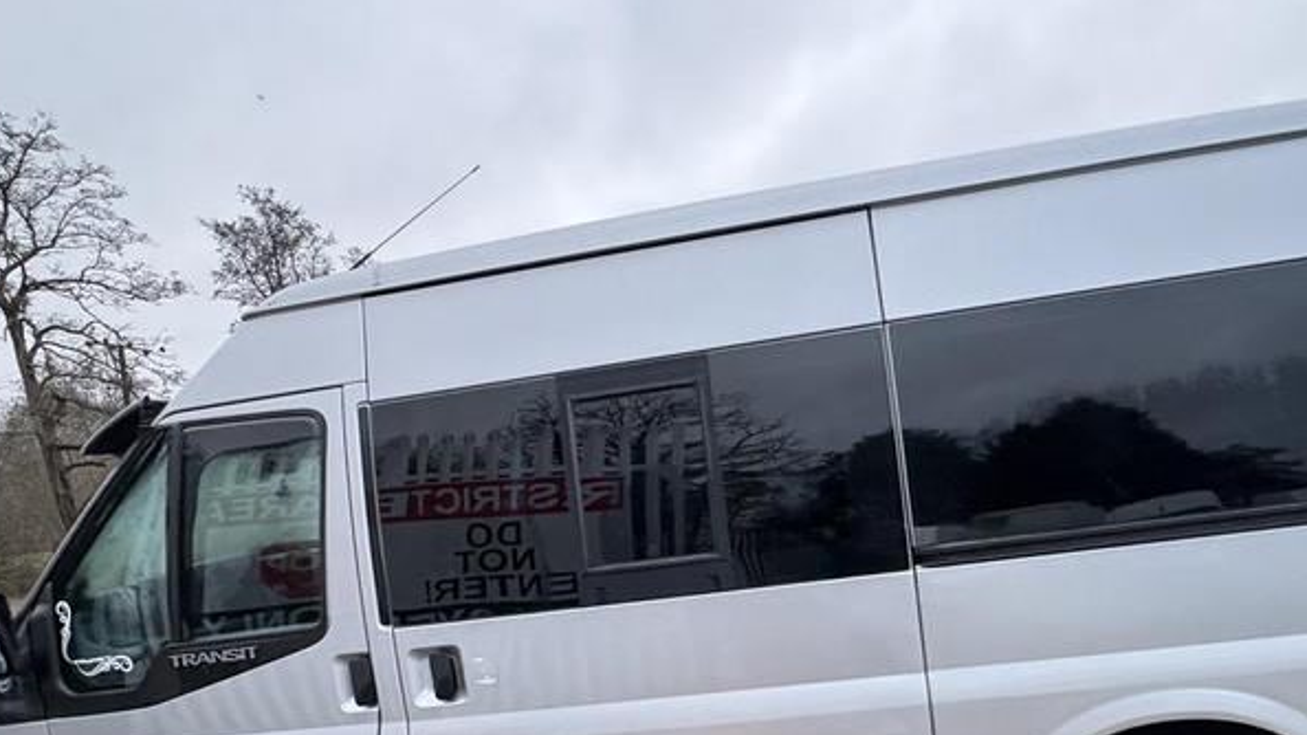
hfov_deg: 78.5
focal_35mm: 23
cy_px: 552
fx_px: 797
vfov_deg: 47.6
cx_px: 711
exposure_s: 1/99
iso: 200
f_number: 2.2
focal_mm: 2.22
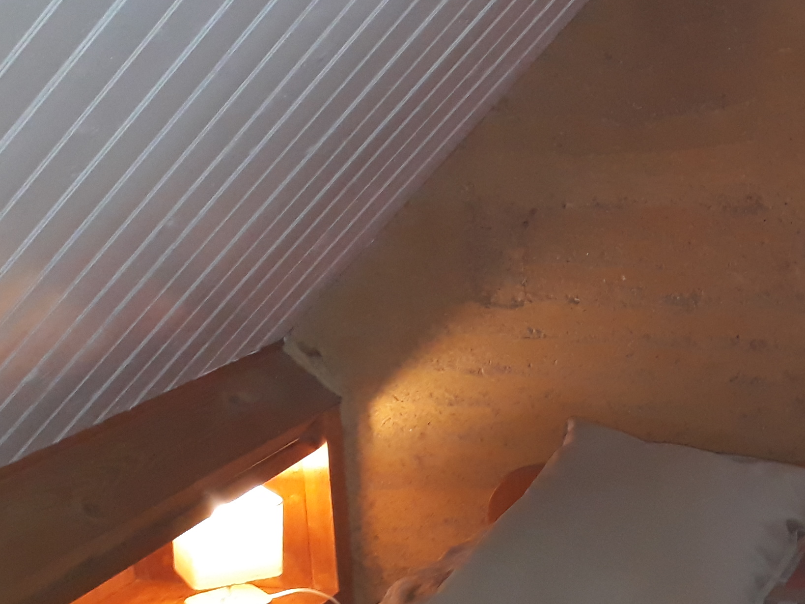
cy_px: 247
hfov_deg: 25.9
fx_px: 1581
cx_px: 936
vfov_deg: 21.6
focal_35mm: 68
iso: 200
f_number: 1.9
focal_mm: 3.6
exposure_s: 1/33
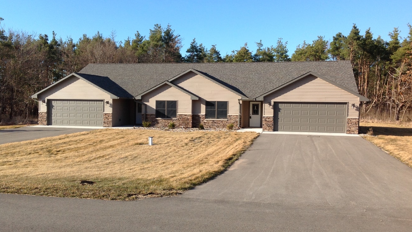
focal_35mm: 39
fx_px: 426
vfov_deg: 30.4
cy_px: 117
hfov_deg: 51.6
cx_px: 208
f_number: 2.4
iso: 50
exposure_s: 1/1209
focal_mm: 4.28
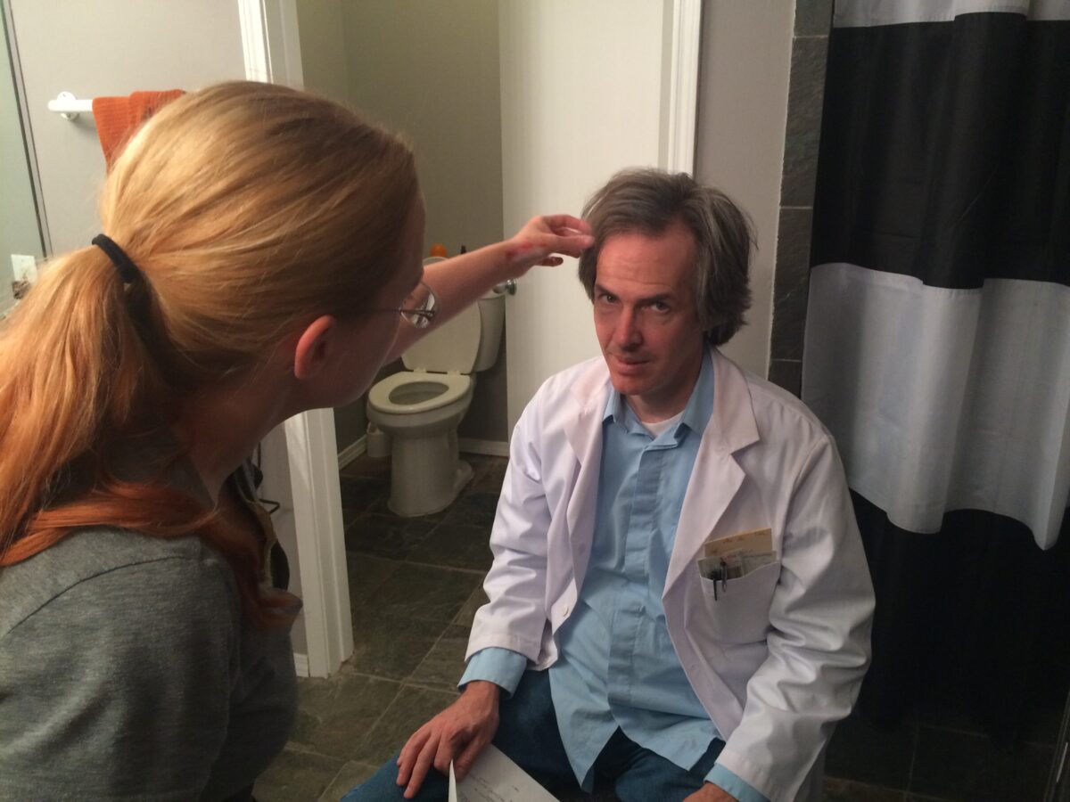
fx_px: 896
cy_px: 401
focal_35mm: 29
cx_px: 535
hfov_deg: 61.7
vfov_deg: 48.2
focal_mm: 4.15
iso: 200
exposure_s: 1/30
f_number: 2.2
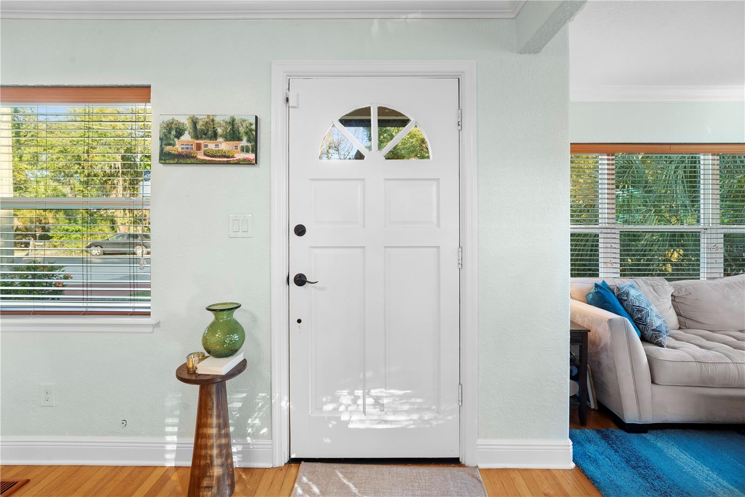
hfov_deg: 96.7
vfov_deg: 73.7
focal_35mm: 16
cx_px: 372
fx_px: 331
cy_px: 248
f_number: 8
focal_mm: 16
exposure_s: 1/2
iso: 800
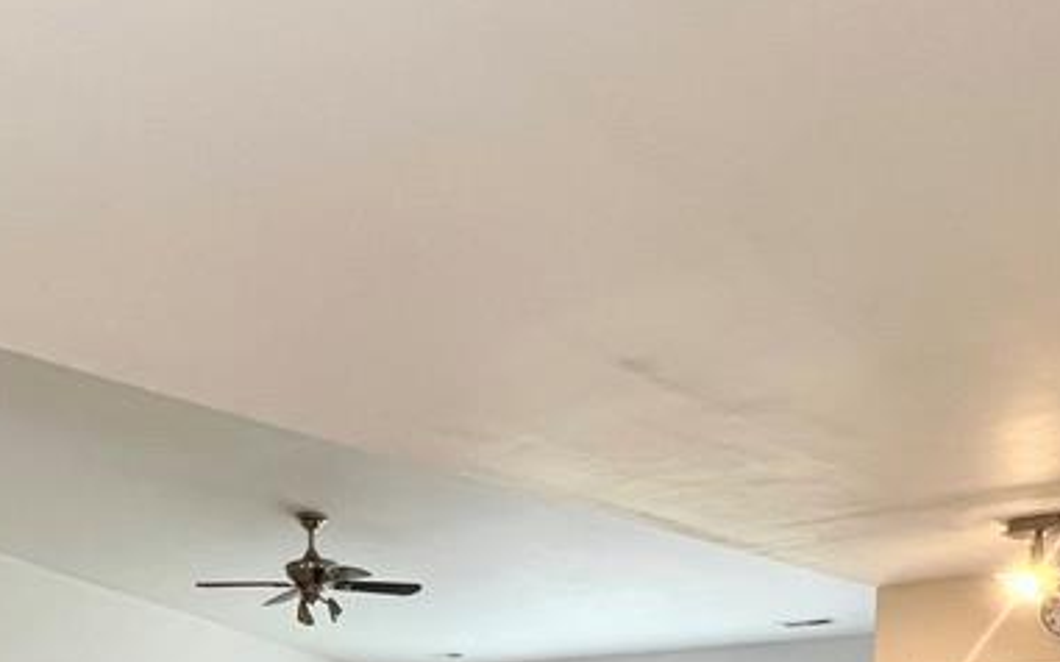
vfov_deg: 28.0
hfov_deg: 50.8
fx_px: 1069
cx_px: 278
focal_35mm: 37
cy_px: 876
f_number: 1.8
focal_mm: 1.57
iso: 125
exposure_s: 1/60
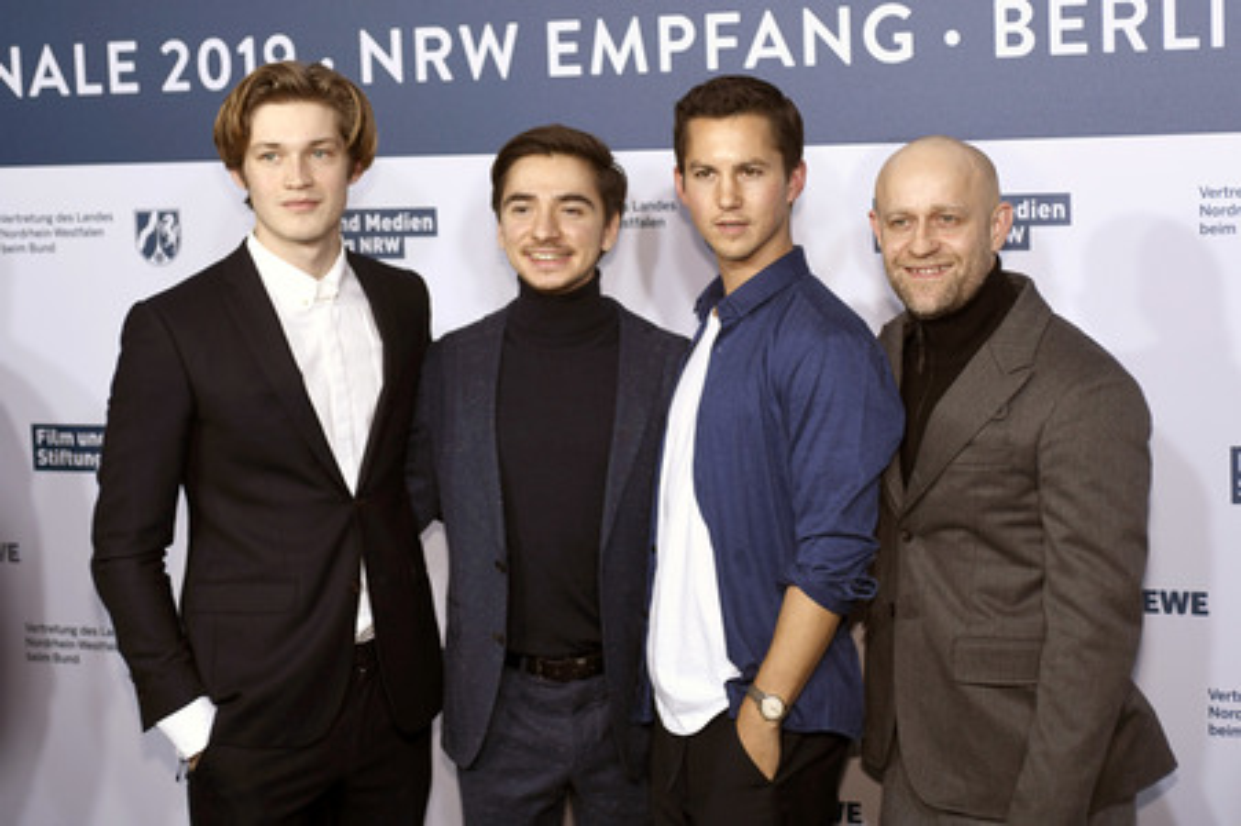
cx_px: 620
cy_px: 413
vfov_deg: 26.0
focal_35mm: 52
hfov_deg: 38.2
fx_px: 1791
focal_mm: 52
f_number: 4
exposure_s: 1/400
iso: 800
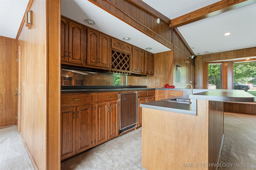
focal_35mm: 16
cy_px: 85
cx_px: 128
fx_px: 114
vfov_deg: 73.7
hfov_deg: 96.7
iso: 250
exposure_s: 1/1.67
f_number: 9
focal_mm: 16
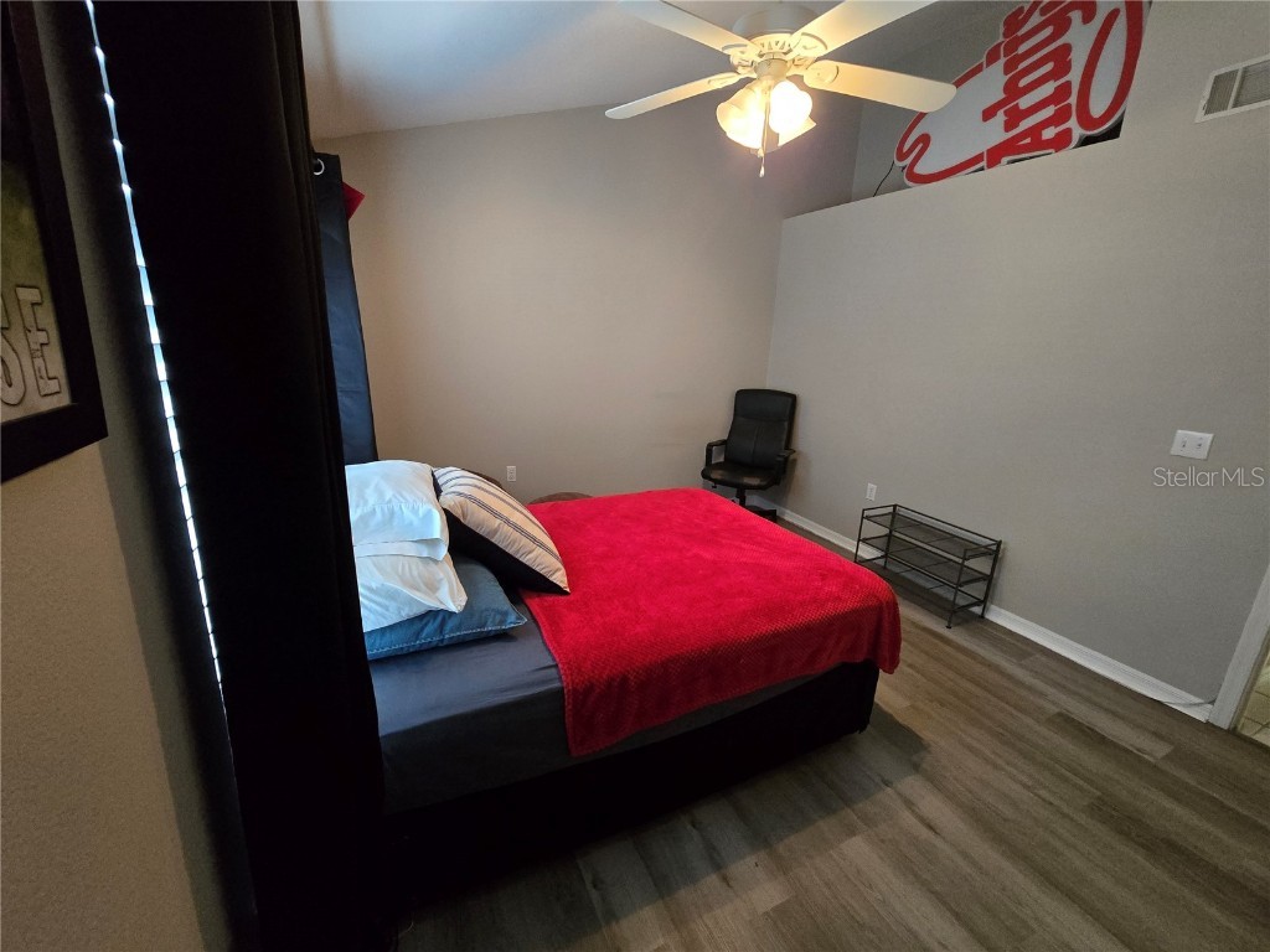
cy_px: 476
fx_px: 477
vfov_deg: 89.9
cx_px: 635
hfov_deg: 106.2
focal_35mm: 13
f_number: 2.2
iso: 1000
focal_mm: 2.2
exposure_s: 1/60
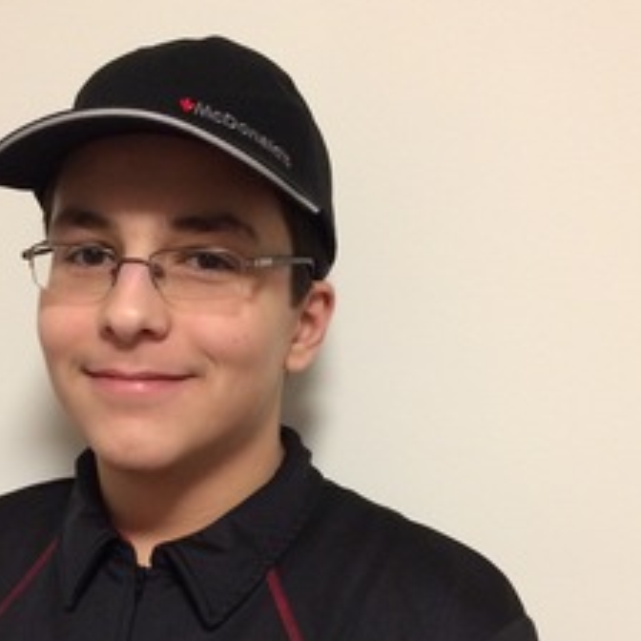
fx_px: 1152
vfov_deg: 30.8
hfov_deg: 30.9
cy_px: 438
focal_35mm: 55
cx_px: 217
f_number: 2.2
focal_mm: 4.15
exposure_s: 1/30
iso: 250
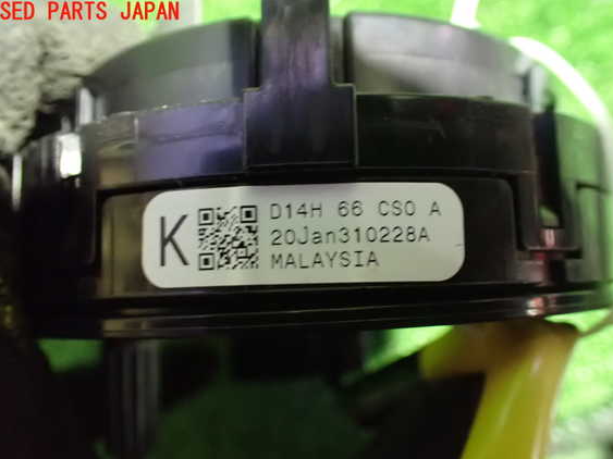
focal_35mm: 32
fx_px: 567
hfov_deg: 56.8
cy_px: 244
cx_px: 308
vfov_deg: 44.1
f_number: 2.3
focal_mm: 5.4
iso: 1600
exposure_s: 1/30
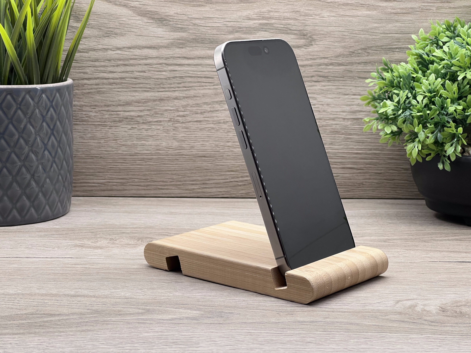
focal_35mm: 77
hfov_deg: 25.3
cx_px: 236
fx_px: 1048
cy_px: 176
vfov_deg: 19.1
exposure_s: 1/100
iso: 80
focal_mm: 9
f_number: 2.8
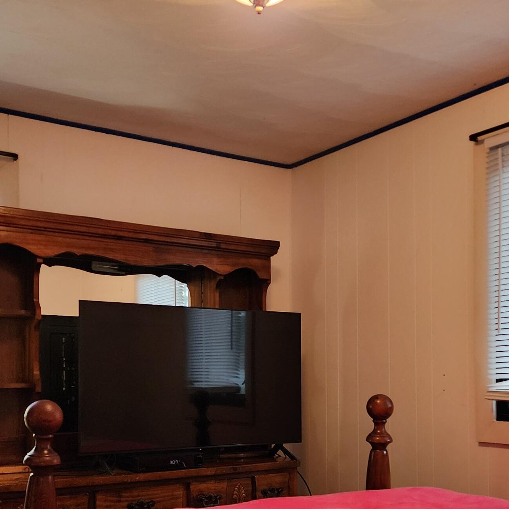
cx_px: 290
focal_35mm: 47
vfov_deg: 35.5
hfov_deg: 36.0
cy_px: 364
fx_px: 782
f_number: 1.8
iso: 500
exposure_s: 1/120
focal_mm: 6.4
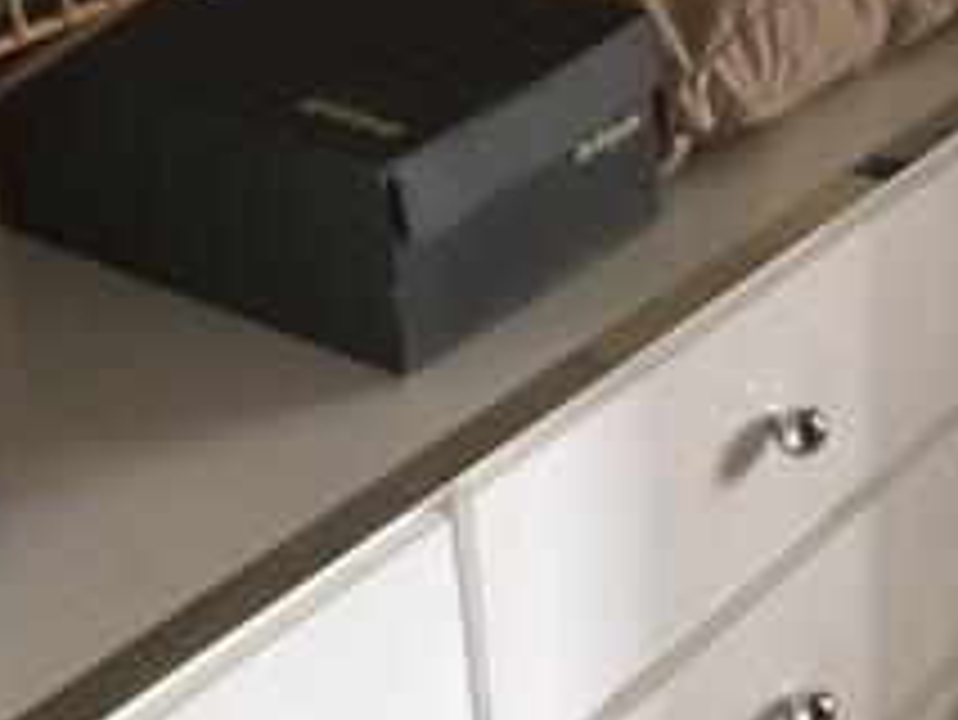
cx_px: 1106
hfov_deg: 21.8
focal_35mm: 84
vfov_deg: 17.0
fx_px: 2326
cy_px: -63
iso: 125
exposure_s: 1/4
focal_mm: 3.99
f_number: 1.8
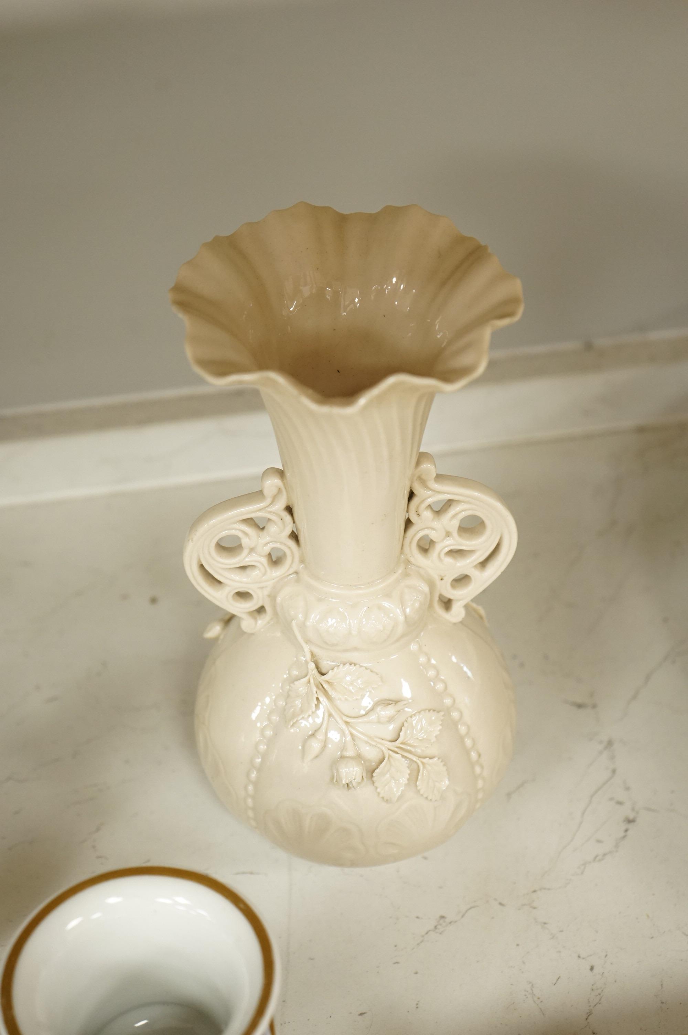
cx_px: 344
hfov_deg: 25.9
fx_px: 1493
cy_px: 518
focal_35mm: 52
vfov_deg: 38.2
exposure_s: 1/100
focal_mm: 52
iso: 2500
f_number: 4.5
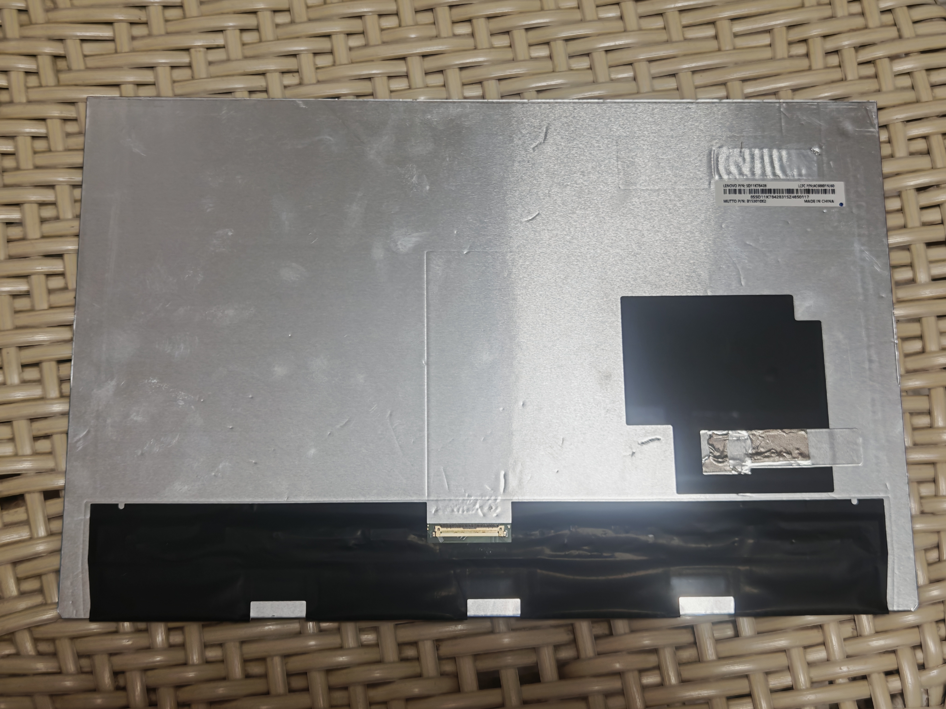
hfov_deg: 38.2
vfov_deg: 29.1
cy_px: 354
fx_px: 1366
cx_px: 473
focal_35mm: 50
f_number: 1.9
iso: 100
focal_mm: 6.67
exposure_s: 1/50
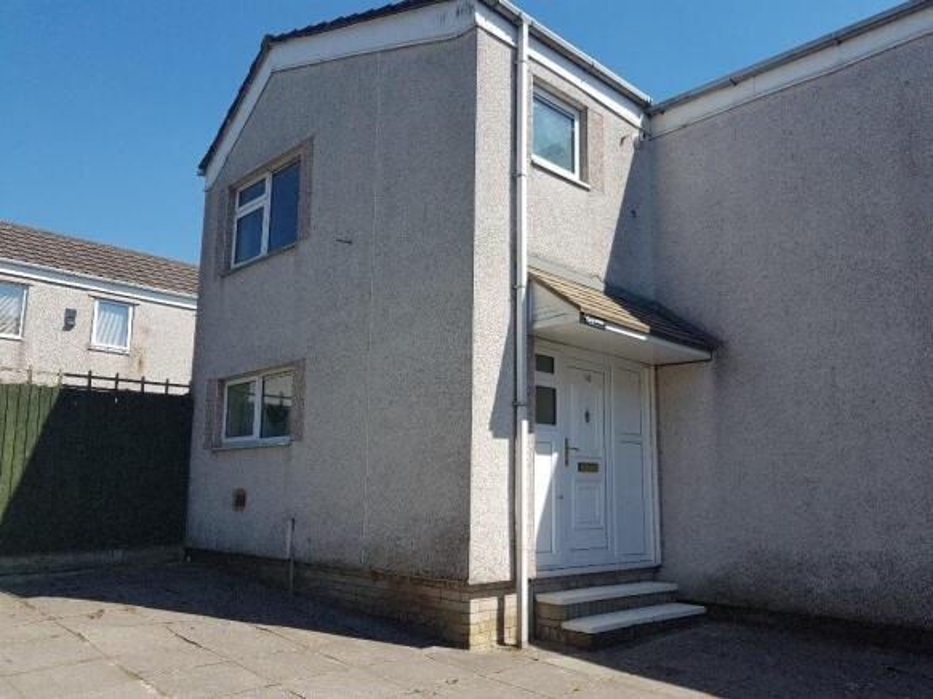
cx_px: 466
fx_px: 701
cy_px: 350
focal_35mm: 26
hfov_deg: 67.3
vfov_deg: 53.0
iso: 40
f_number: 1.7
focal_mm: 4.2
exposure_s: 1/1656
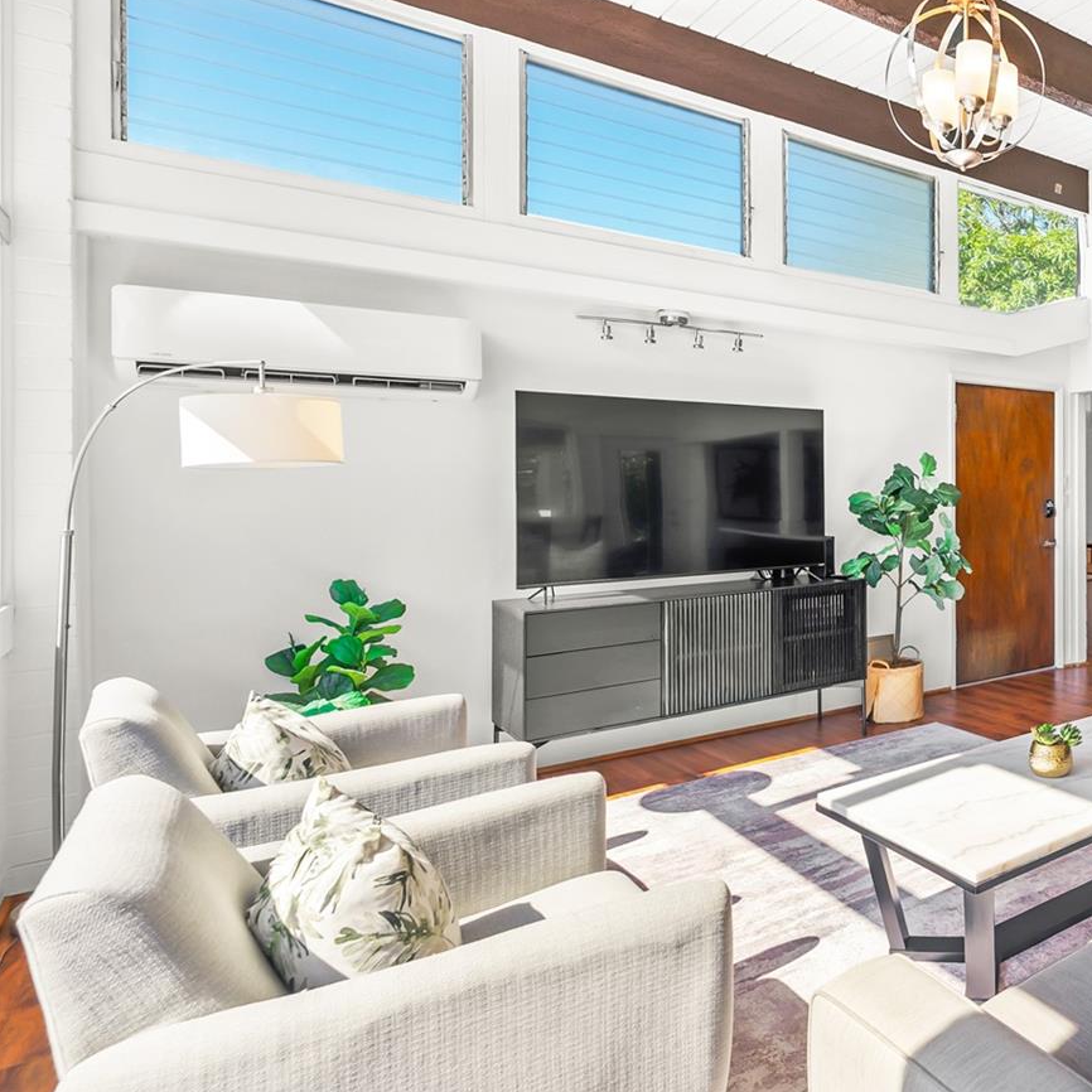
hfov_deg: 59.2
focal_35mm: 22
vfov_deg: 69.2
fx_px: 785
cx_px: 986
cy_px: 465
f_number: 7.1
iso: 64
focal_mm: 14
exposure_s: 1/60
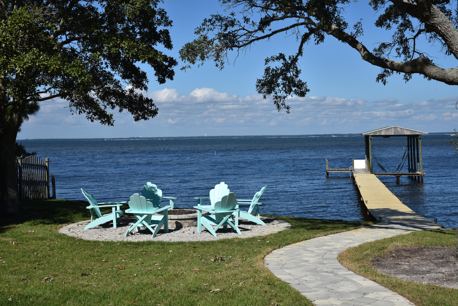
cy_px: 153
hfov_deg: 38.2
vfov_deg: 26.0
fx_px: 662
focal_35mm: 52
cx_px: 229
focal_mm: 52
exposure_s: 1/500
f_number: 11
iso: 200
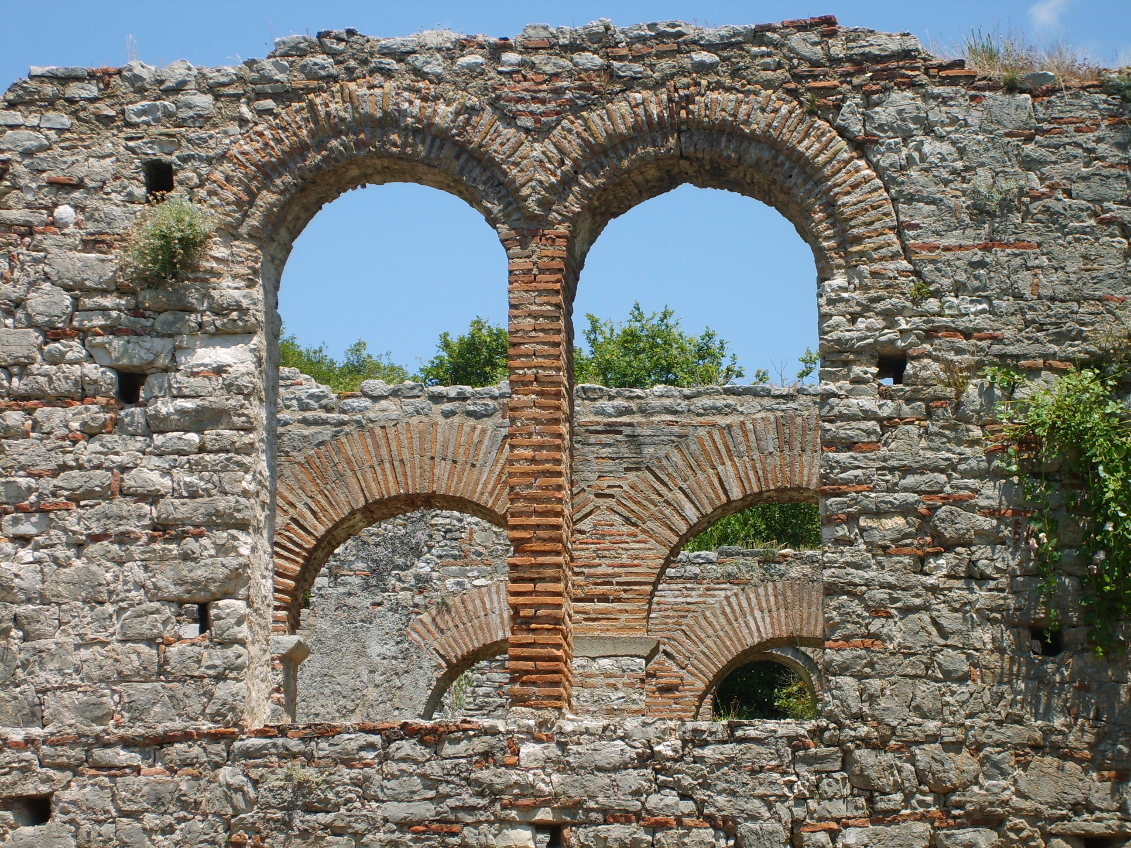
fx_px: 3006
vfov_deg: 16.1
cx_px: 566
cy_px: 424
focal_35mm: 92
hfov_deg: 21.3
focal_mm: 15.5
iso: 50
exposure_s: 1/350
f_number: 4.6
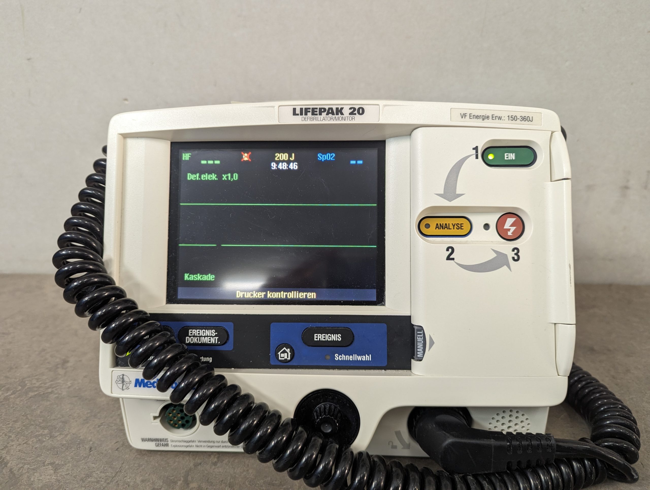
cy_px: 245
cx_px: 325
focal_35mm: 24
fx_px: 451
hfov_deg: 71.5
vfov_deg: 56.9
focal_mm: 6.81
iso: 156
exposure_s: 1/33.3
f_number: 1.85
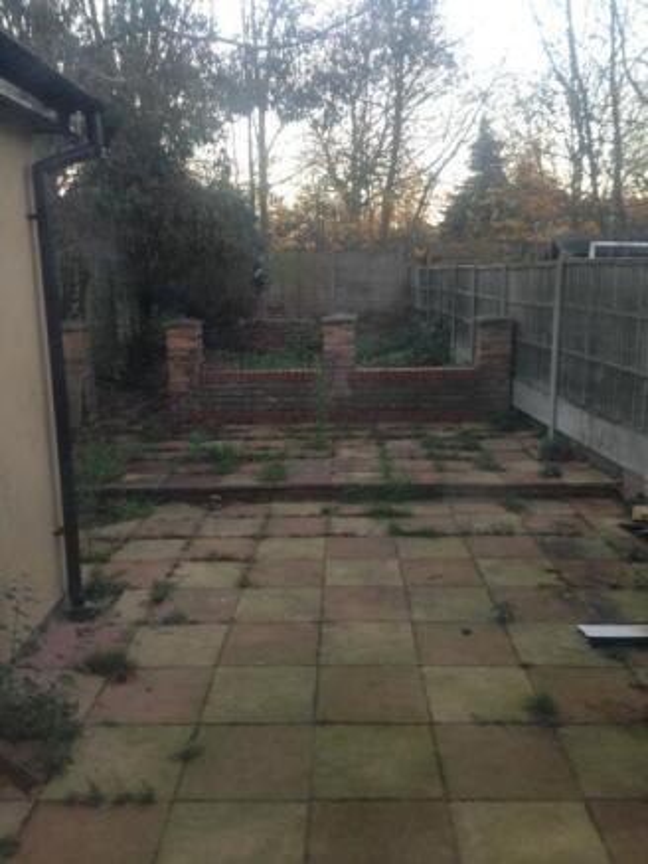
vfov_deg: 55.3
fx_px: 823
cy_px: 432
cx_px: 324
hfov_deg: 43.0
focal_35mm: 33
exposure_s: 1/20
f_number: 2.4
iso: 125
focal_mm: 4.12
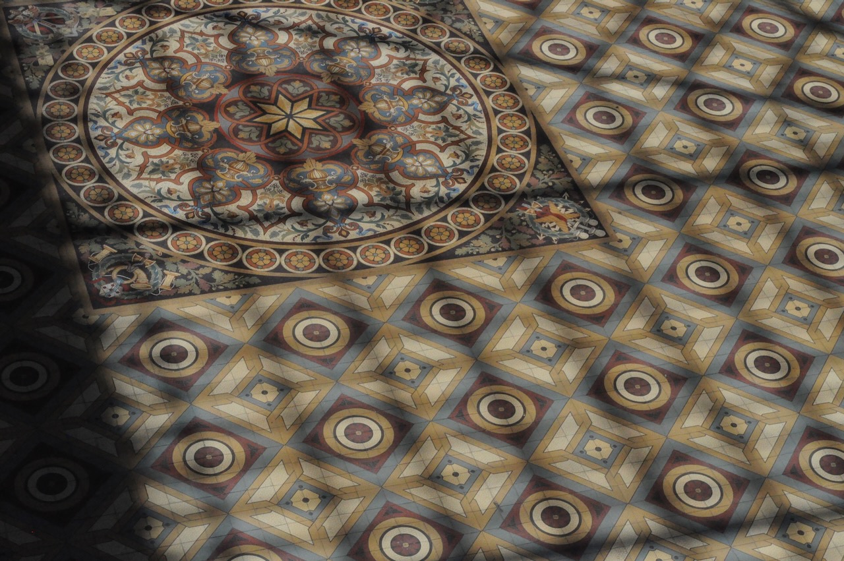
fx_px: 1932
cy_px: 280
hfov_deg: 24.6
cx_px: 422
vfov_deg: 16.5
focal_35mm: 82
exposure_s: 1/1250
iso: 3200
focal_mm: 55
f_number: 20
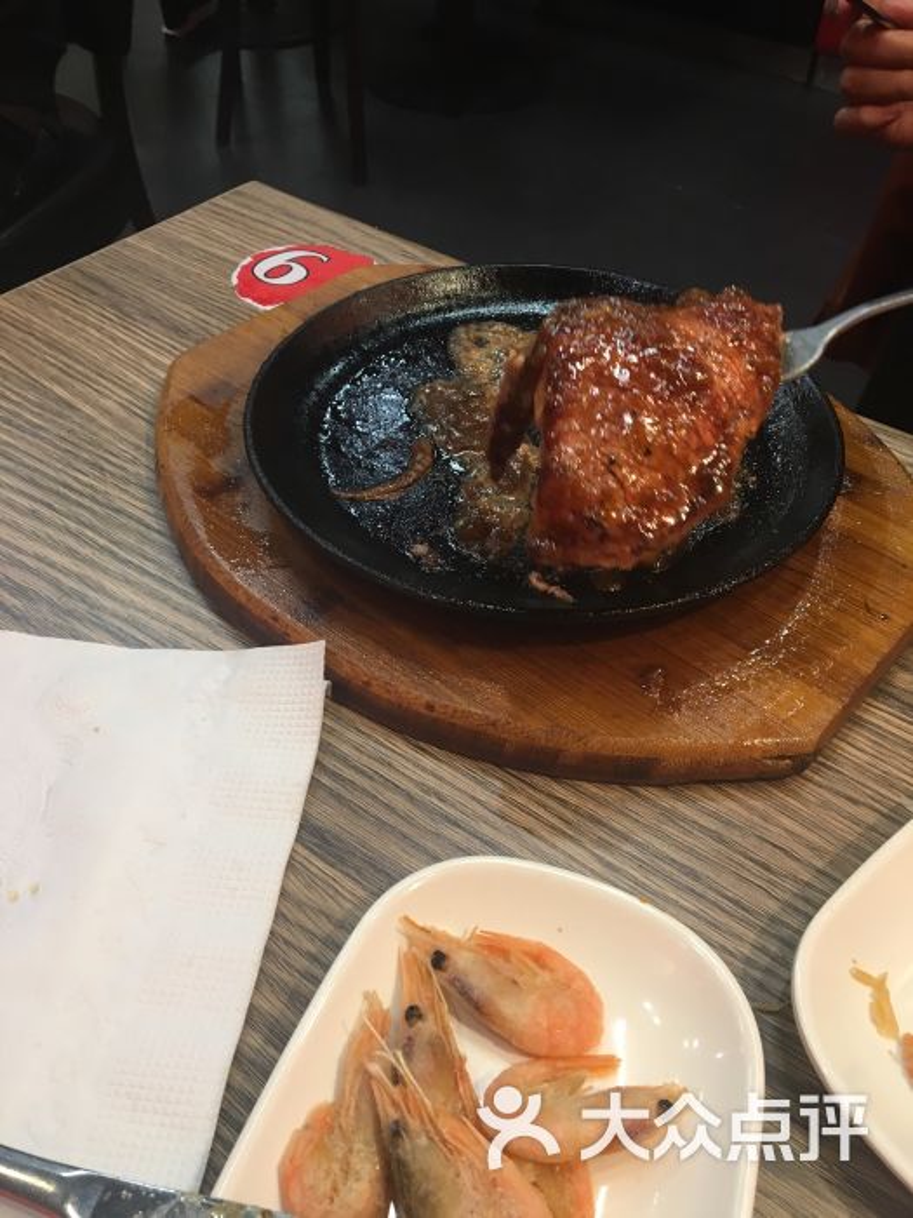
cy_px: 609
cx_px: 456
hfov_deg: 48.2
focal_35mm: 29
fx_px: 1020
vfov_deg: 61.7
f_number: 2.2
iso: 100
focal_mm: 4.15
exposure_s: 1/33
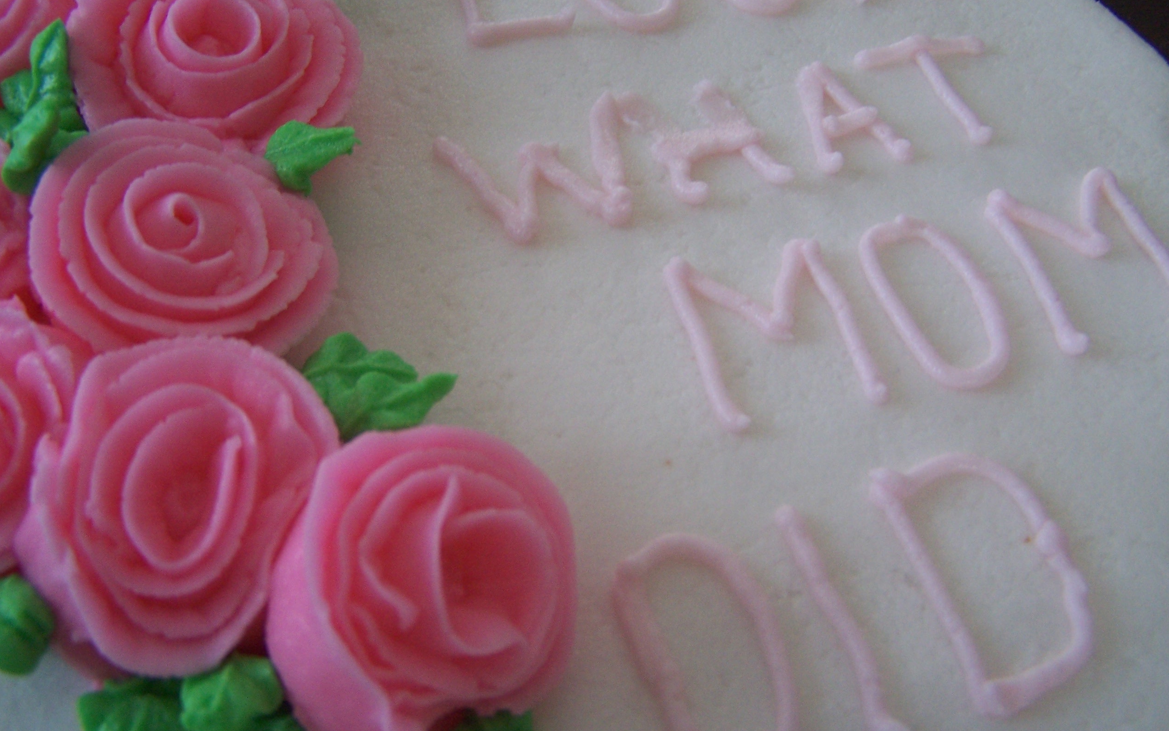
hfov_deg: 48.2
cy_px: 339
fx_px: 1306
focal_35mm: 41
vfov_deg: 31.2
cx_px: 586
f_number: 2.8
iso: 140
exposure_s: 1/30
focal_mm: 6.3
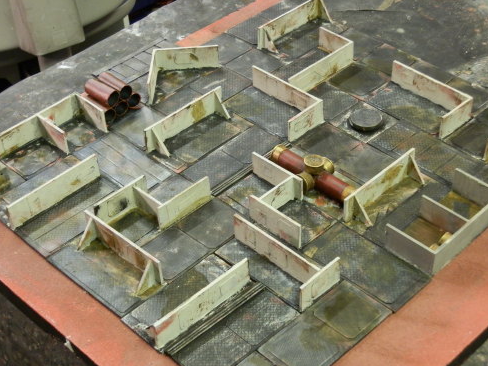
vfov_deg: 21.9
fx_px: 945
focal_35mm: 67
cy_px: 200
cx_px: 233
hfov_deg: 29.0
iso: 250
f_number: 3.7
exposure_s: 1/8
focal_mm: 10.99
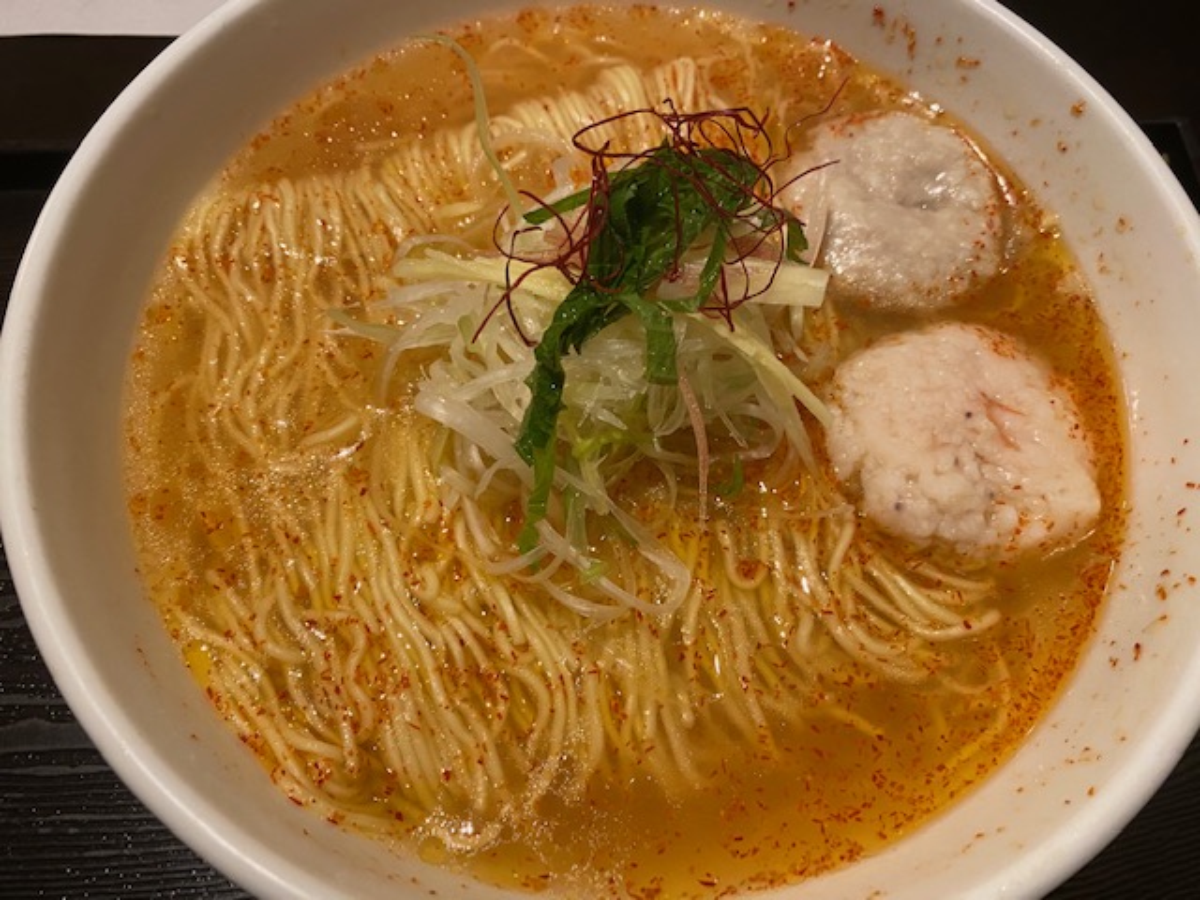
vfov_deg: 53.1
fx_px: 901
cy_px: 450
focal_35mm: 26
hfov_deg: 67.3
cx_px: 600
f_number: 1.8
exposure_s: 1/50
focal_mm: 4.25
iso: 320
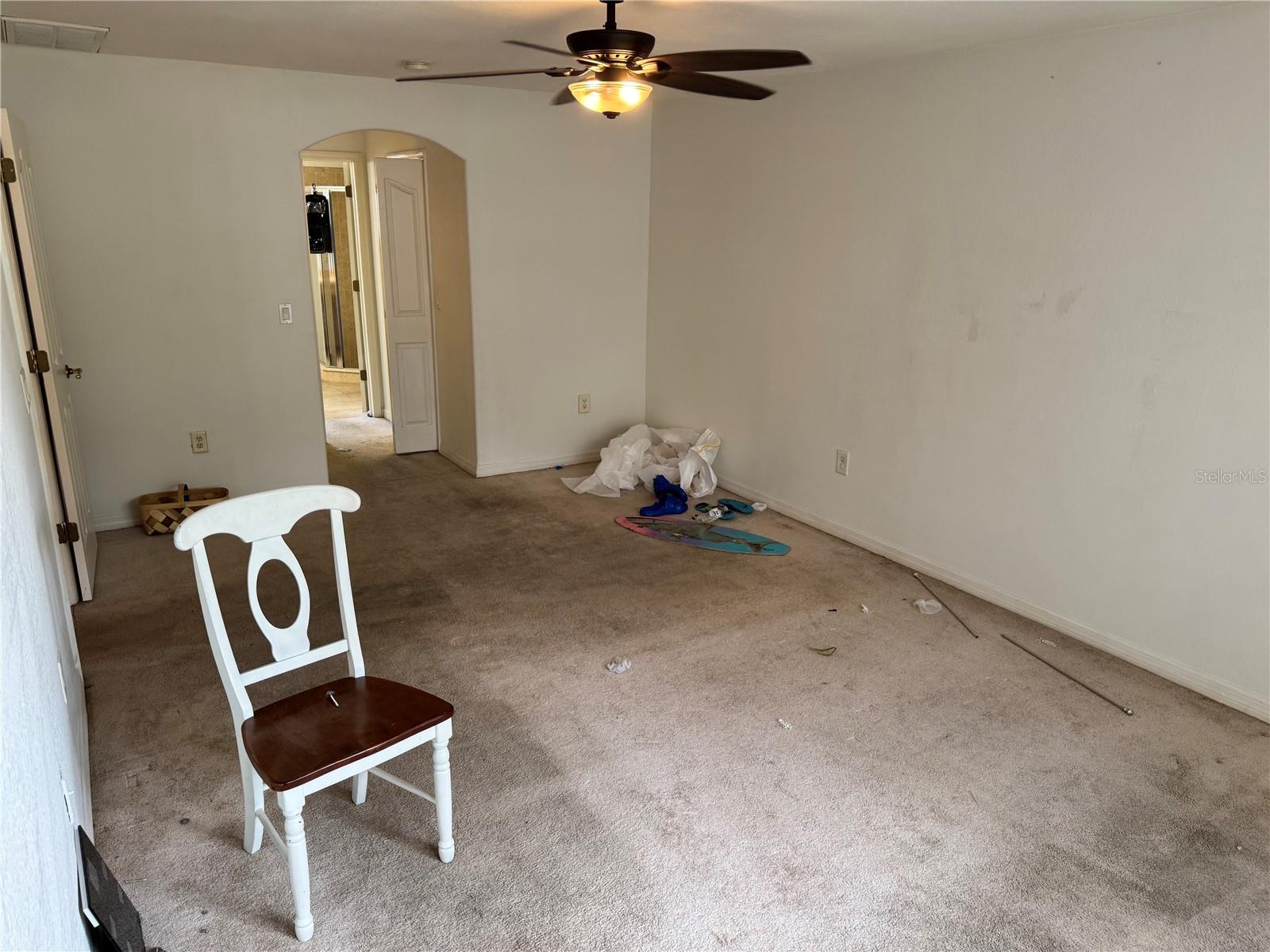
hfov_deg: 71.6
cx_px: 635
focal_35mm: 24
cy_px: 476
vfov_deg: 56.8
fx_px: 881
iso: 125
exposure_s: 1/60
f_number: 1.78
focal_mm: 6.76
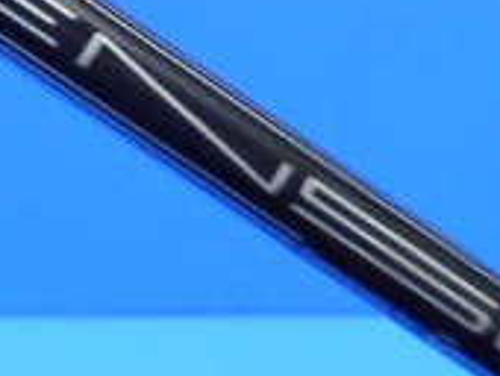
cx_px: 112
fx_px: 1577
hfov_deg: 17.9
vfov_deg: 13.5
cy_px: 53
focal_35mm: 109
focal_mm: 5.2
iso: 200
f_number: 4
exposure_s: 1/30
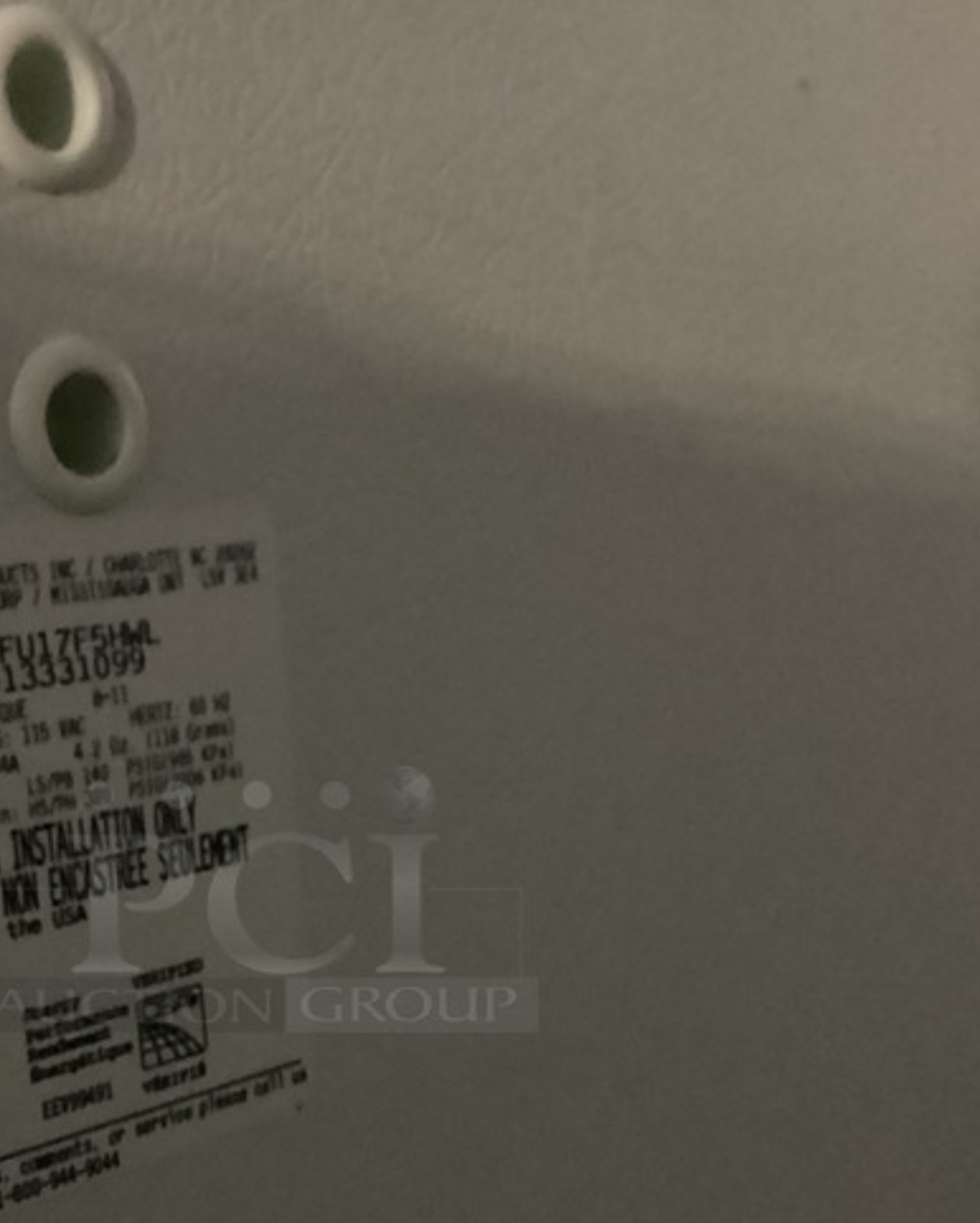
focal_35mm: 51
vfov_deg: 35.9
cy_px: 899
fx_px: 1848
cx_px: 256
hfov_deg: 29.3
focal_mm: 3.3
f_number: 2.4
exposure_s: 1/15
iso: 800
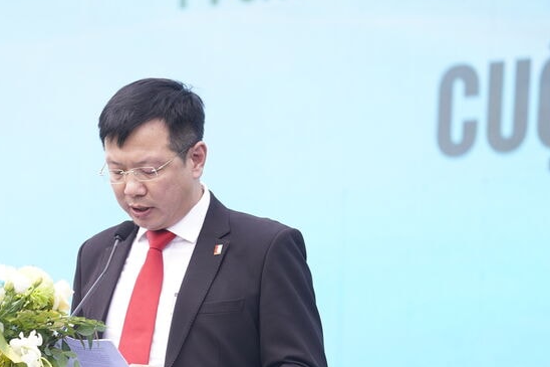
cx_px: 150
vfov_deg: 3.7
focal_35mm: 374
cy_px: 302
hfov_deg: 5.5
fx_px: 5712
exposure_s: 1/800
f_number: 3.5
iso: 320
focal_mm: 200
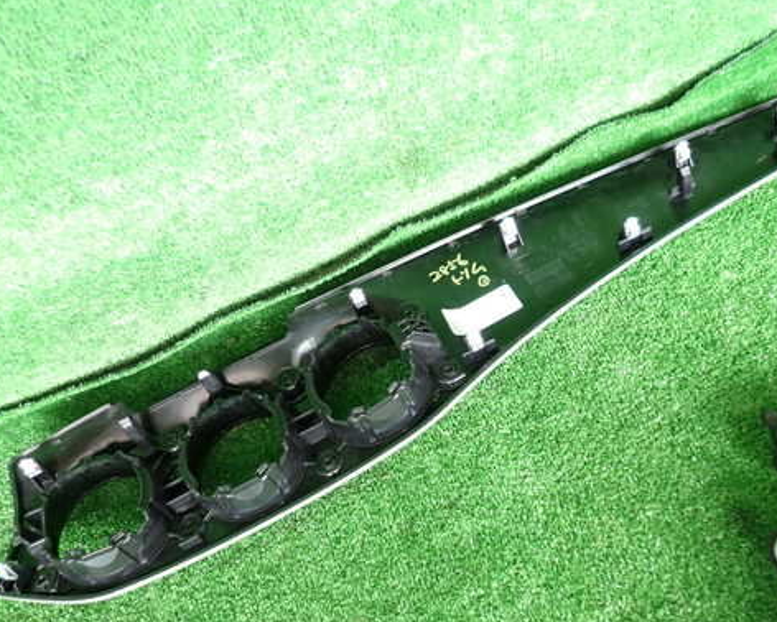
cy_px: 326
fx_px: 713
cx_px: 393
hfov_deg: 57.2
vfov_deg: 47.1
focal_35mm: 31
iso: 200
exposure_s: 1/30
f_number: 2
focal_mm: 4.5
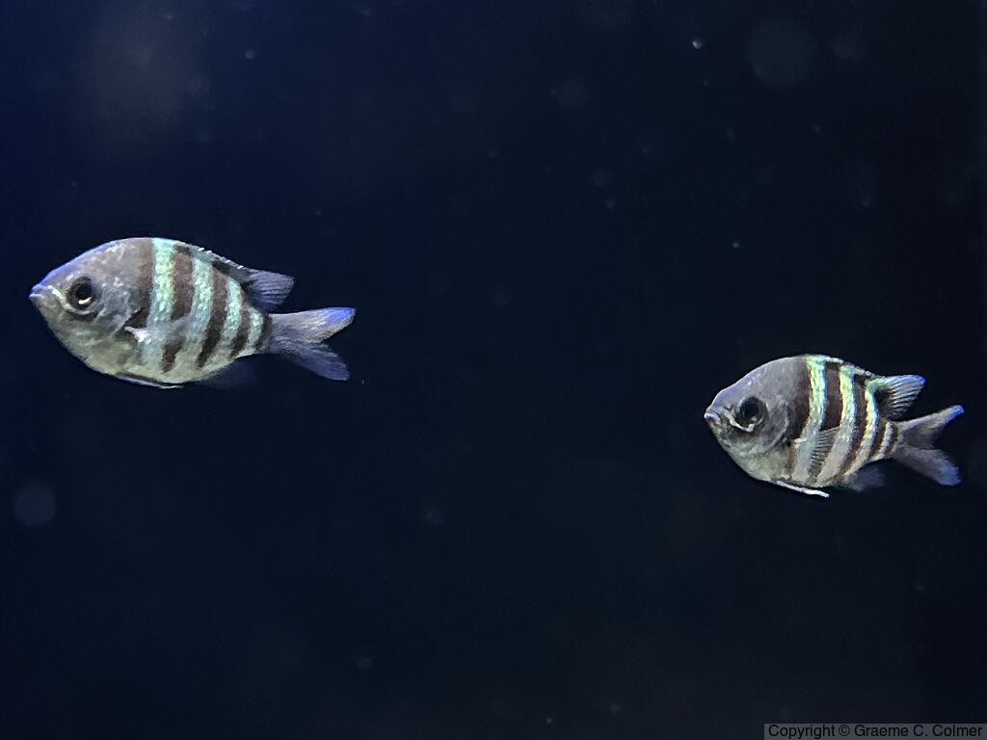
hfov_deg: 71.6
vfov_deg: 56.8
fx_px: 684
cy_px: 370
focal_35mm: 24
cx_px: 494
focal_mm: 6.86
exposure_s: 1/30
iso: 1250
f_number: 1.78
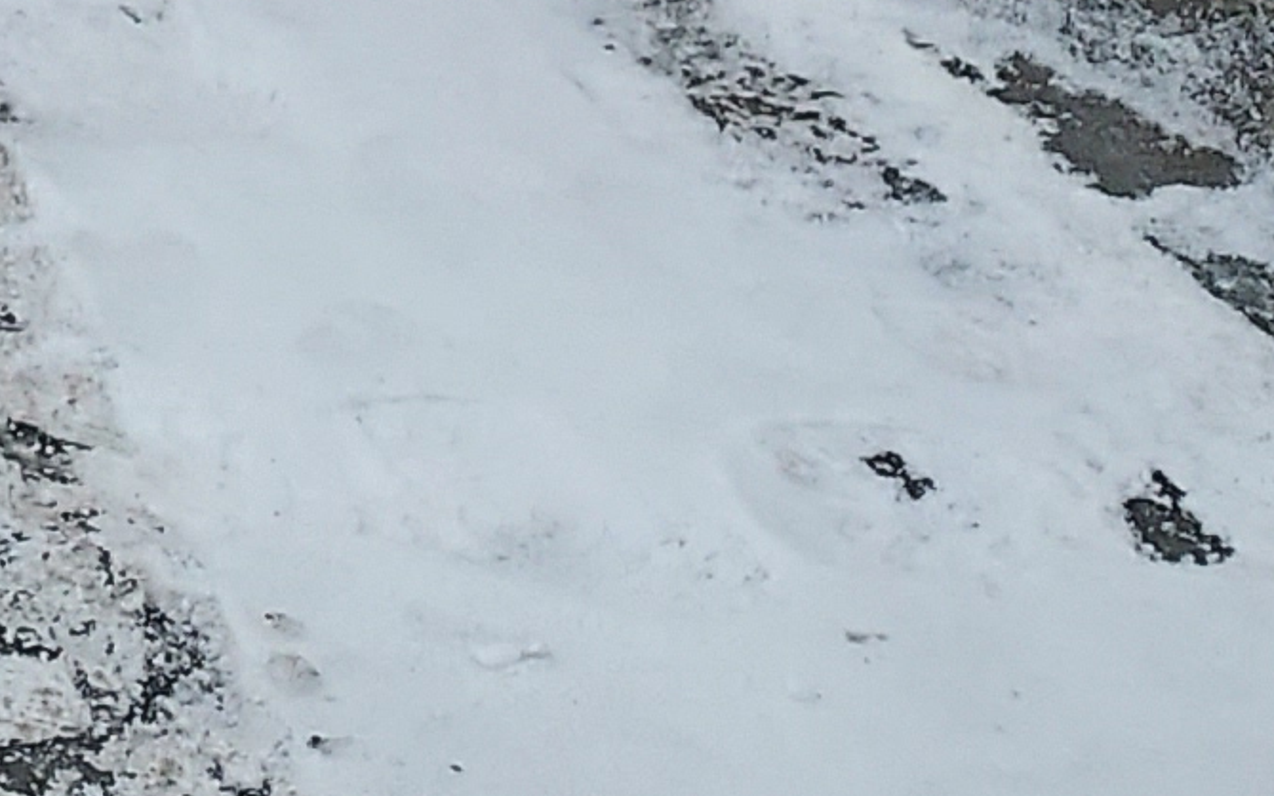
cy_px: -1529
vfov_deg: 7.6
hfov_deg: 12.4
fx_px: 5277
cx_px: -1162
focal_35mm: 152
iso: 40
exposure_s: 1/1167
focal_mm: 4.6
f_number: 1.8
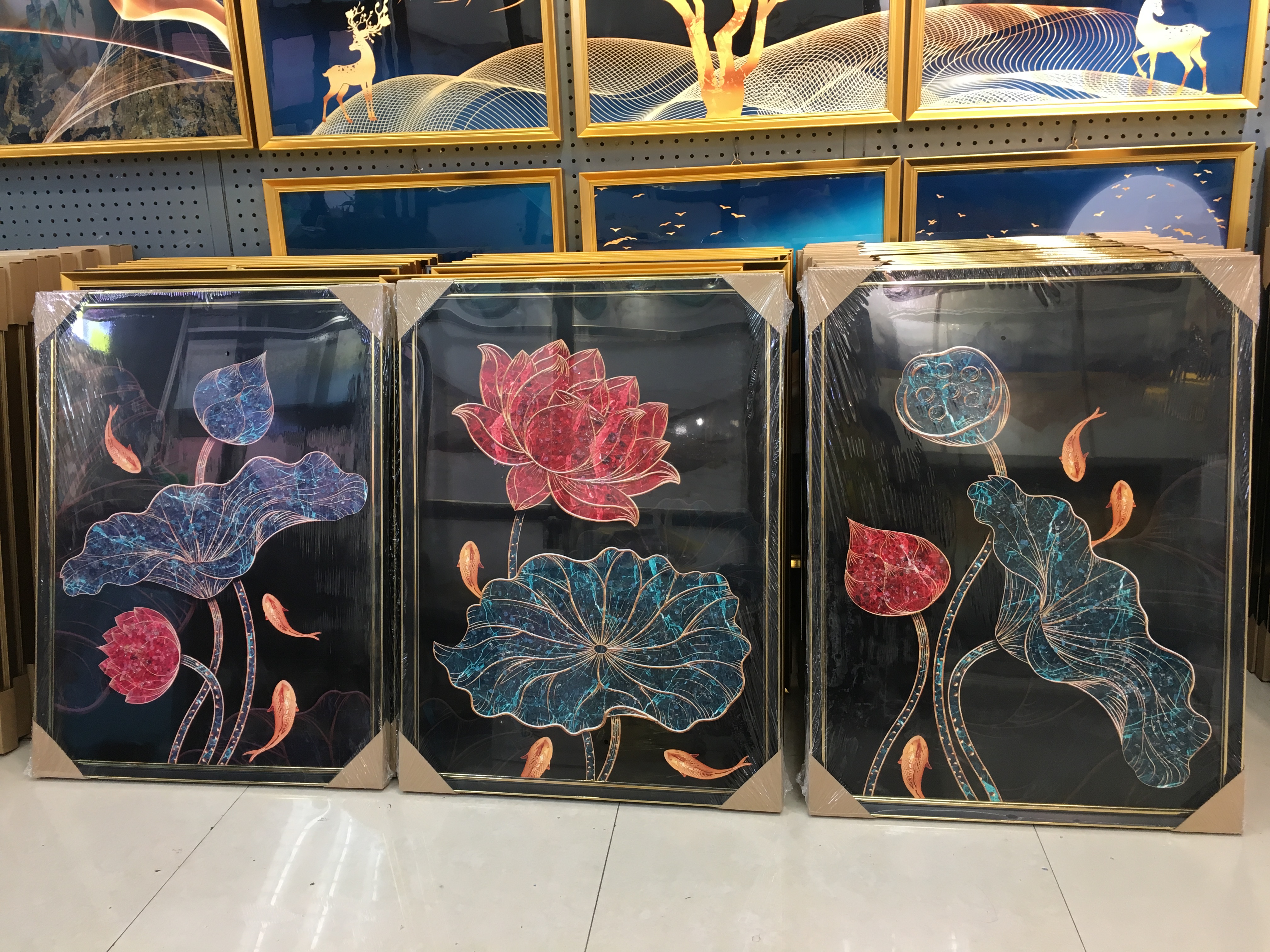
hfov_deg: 61.7
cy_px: 476
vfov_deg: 48.2
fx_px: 1064
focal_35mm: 29
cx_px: 635
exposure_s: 1/33
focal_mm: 4.15
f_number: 2.2
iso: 80
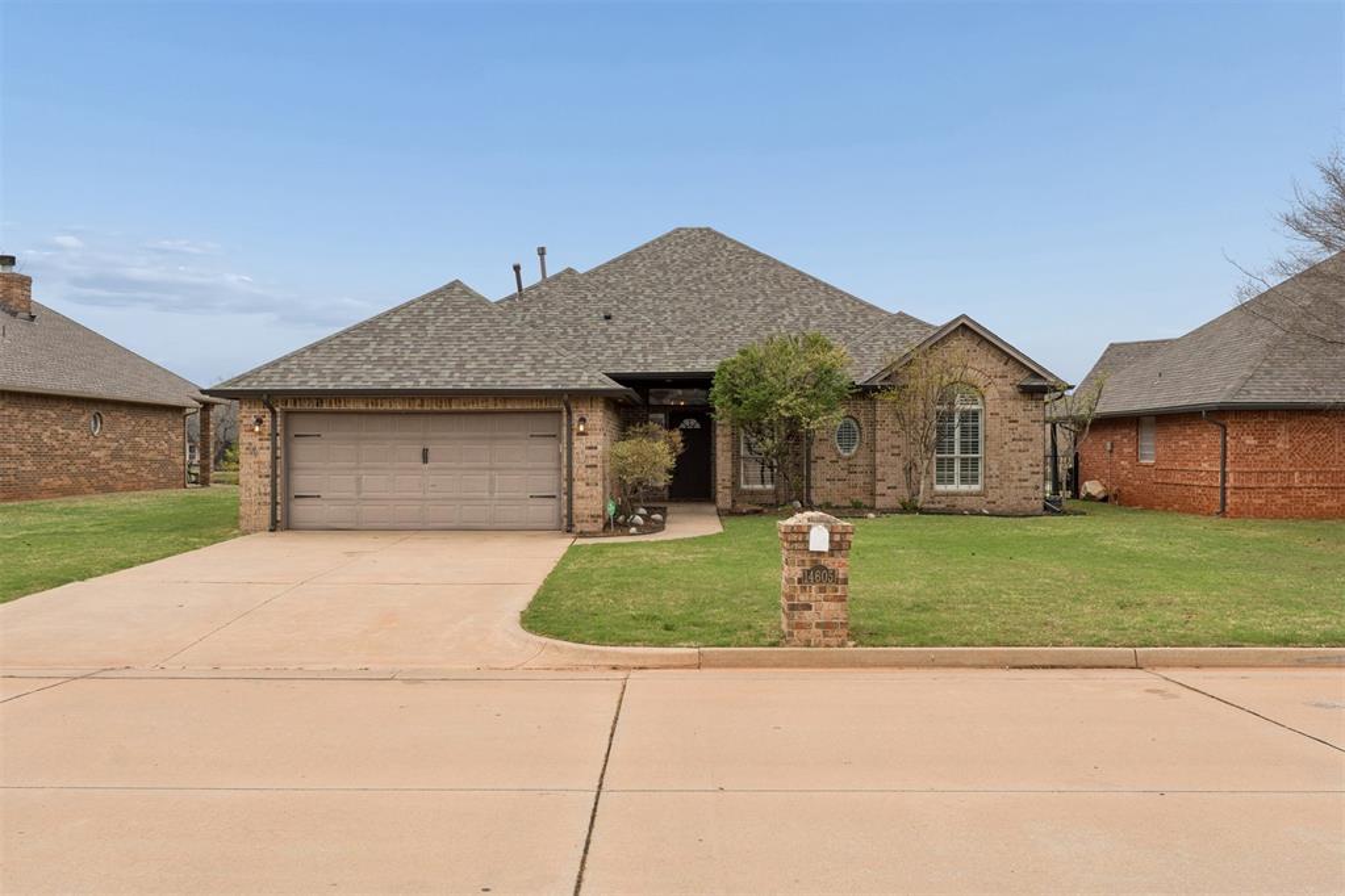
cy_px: 448
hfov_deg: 61.9
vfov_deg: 43.6
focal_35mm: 30
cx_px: 672
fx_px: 1121
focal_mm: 20
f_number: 8
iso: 200
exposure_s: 1/400
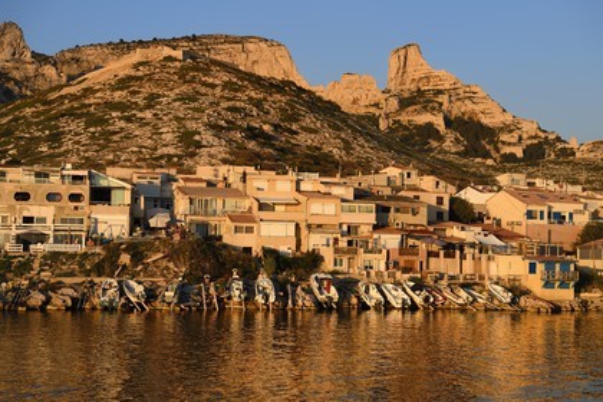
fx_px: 1172
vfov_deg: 19.5
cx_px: 302
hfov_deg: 28.8
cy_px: 201
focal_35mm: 70
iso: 200
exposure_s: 1/200
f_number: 10
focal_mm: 70
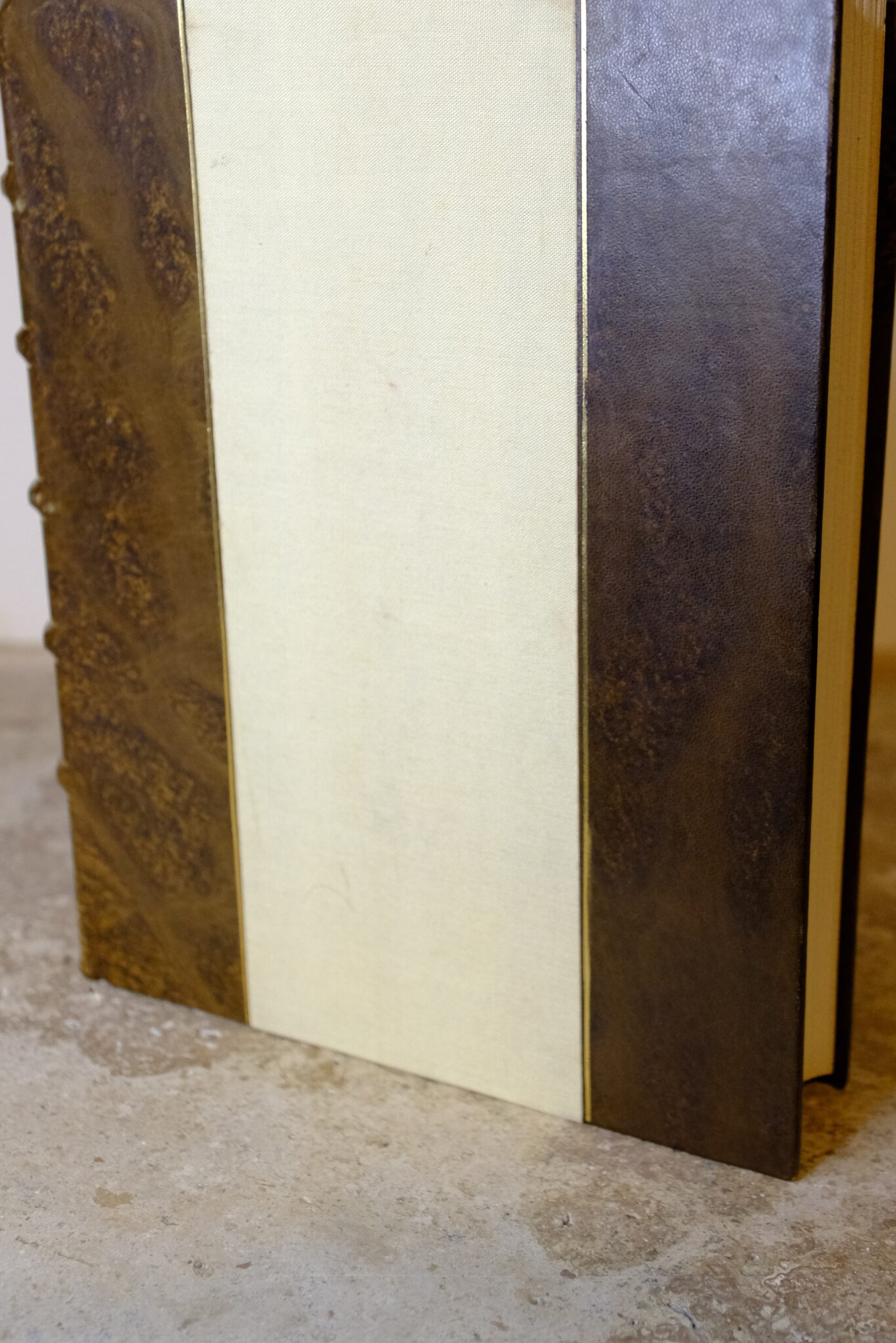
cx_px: 425
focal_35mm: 44
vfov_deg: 44.4
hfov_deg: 30.5
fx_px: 1642
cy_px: 574
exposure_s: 1/100
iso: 2000
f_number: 4
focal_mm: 23.4
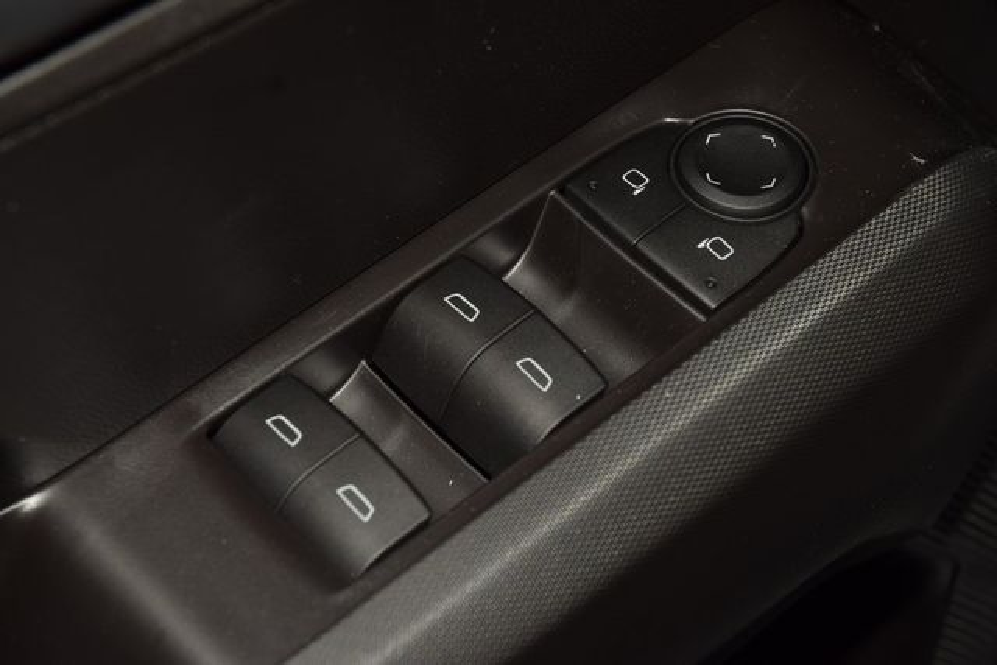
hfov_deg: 19.5
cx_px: 498
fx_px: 2908
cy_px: 332
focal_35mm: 105
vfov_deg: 13.0
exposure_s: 1/125
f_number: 8
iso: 100
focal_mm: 70
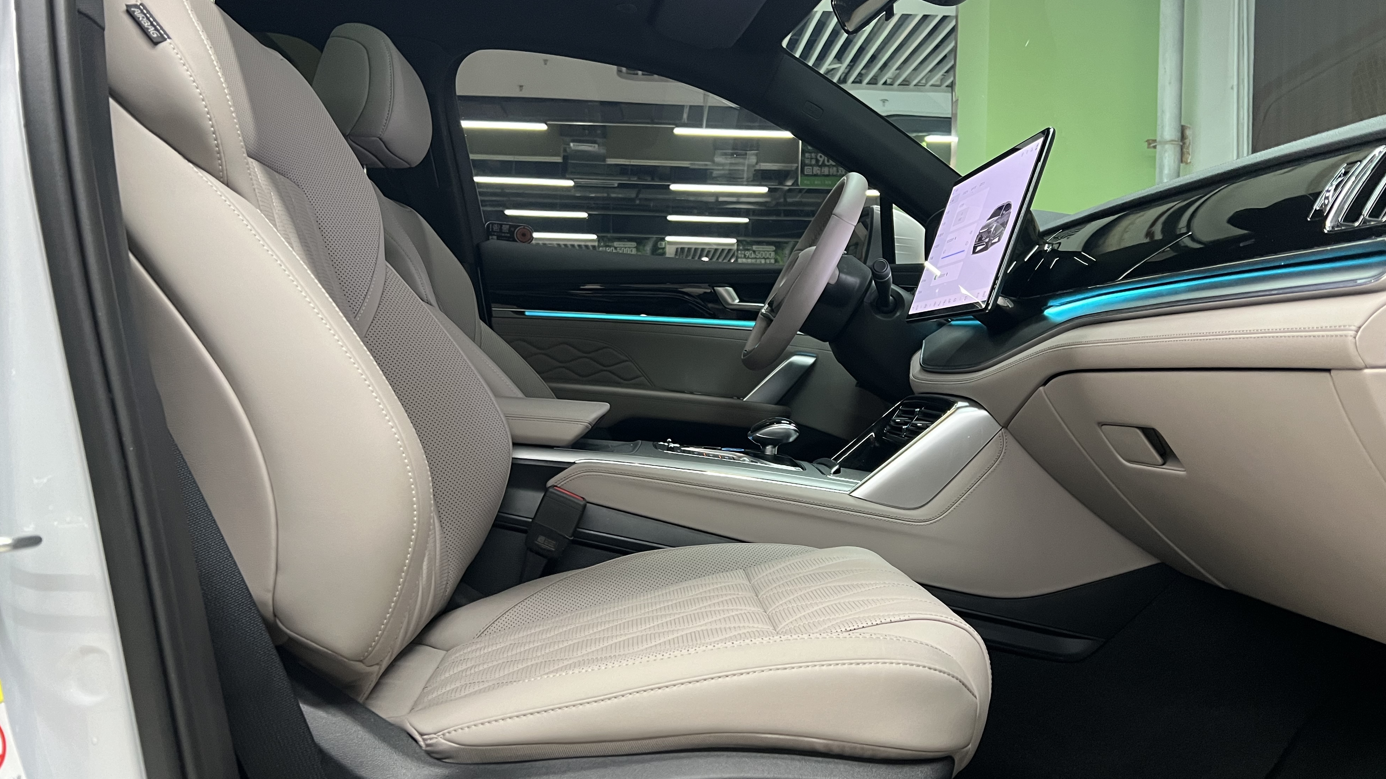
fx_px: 1066
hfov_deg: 66.1
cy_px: 373
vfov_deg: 40.2
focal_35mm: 29
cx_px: 696
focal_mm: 5.7
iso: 320
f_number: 1.5
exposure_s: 1/50
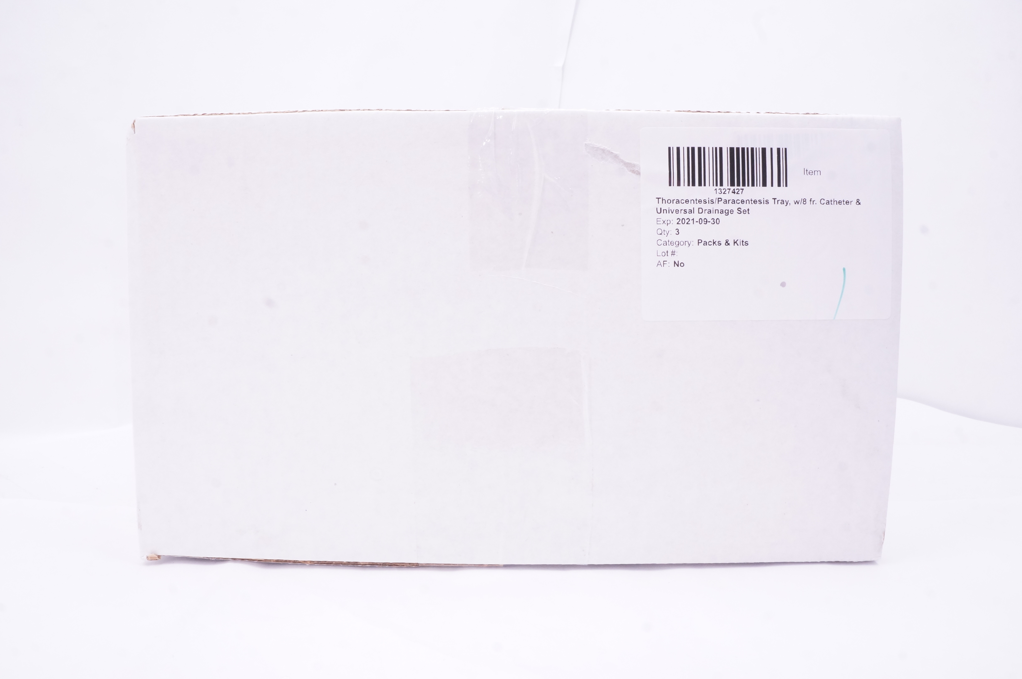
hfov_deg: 67.4
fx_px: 766
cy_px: 340
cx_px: 511
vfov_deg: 47.8
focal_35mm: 27
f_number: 16
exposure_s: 1/25
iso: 1600
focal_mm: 18
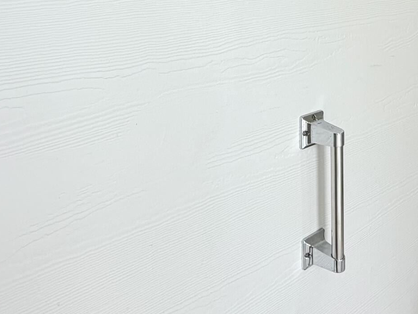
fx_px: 543
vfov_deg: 30.2
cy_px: 7
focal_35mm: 45
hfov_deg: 41.6
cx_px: 272
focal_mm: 2.22
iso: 25
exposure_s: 1/120
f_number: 2.2
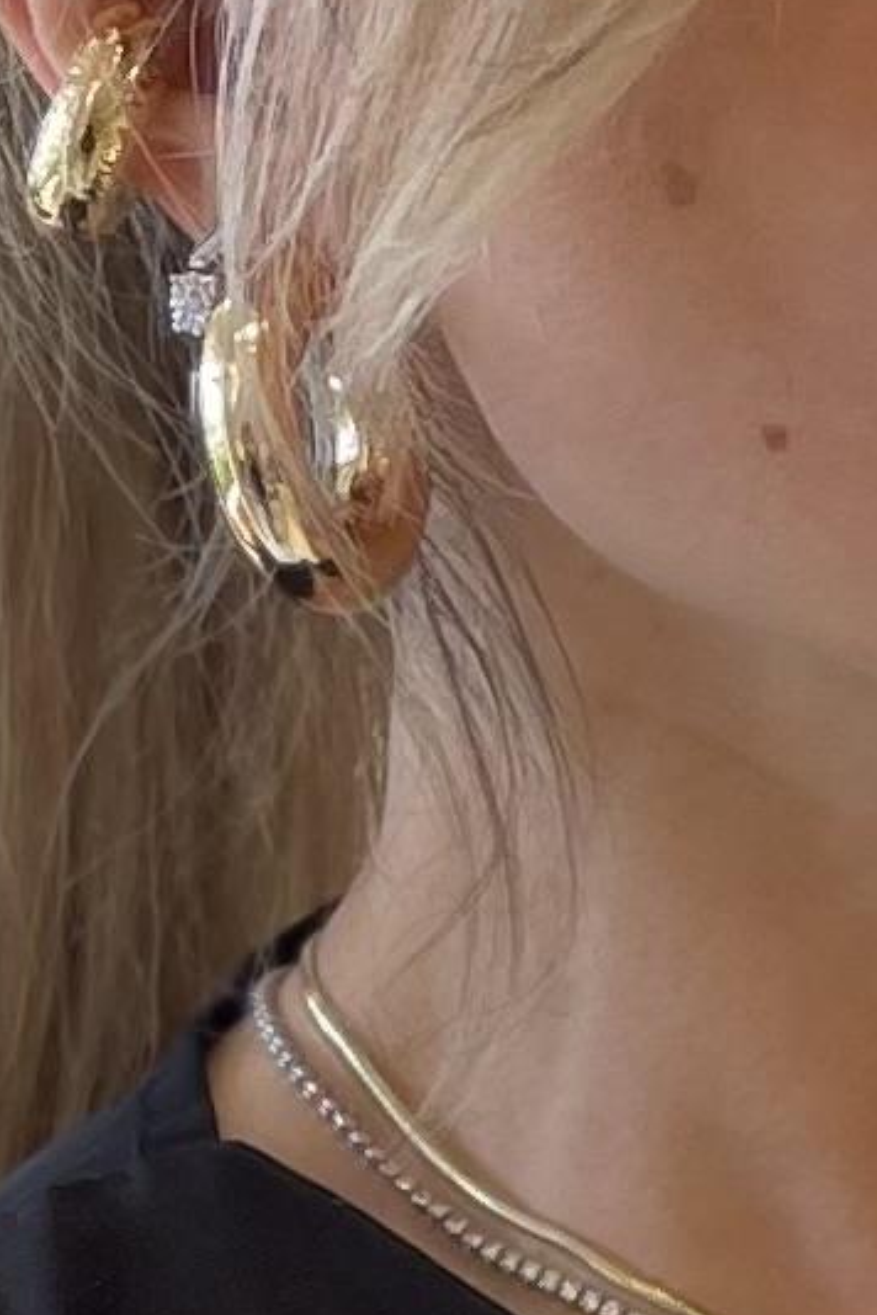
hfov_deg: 6.5
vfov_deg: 9.7
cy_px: 2214
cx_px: 1929
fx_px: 7454
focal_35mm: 204
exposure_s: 1/100
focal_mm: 5.1
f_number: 1.6
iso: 64
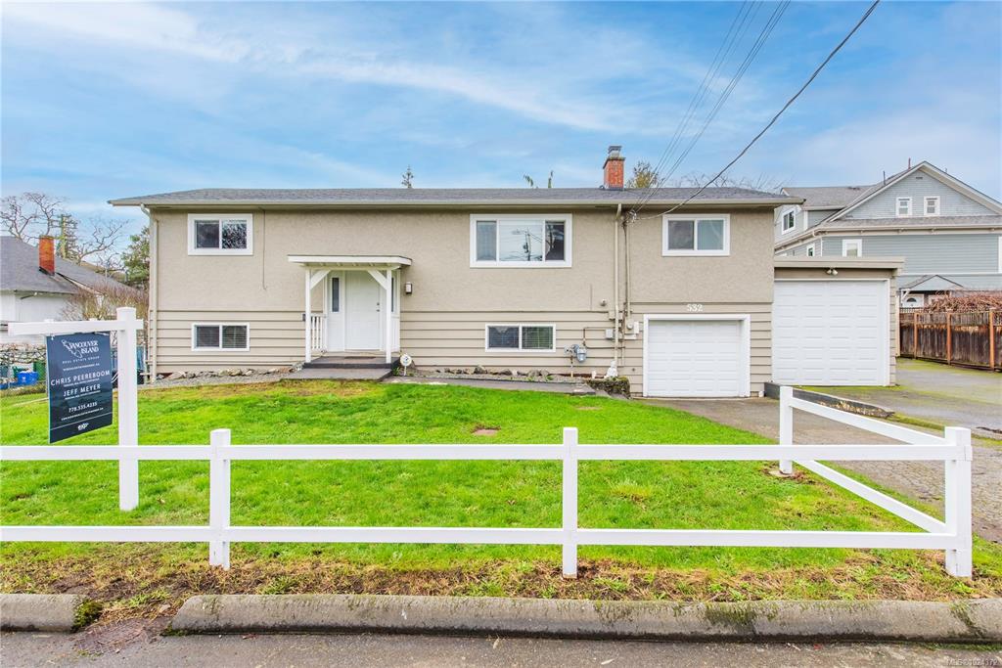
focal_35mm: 19
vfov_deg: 64.6
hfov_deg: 86.9
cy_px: 334
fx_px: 529
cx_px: 501
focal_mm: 19
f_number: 8
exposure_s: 1/500
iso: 400
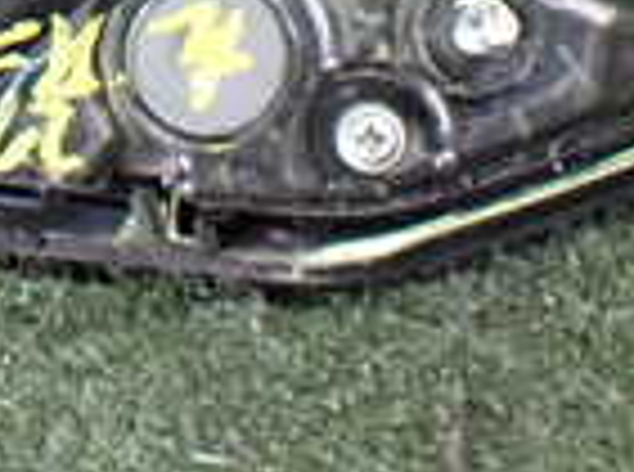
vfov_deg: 11.1
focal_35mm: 128
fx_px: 2338
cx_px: -265
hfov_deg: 14.6
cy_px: -202
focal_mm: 5.4
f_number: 2.3
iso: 800
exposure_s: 1/50
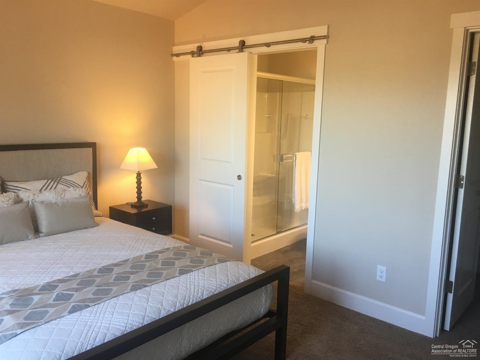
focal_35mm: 29
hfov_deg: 61.7
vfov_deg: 48.2
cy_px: 180
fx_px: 402
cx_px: 240
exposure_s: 1/15
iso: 25
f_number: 2.2
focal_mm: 4.15
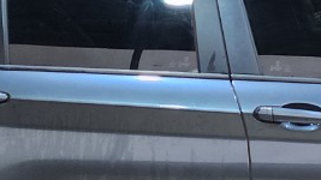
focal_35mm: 120
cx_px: 362
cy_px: 53
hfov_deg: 17.2
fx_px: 1021
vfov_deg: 10.1
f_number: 1.8
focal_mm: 6.4
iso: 200
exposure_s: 1/120
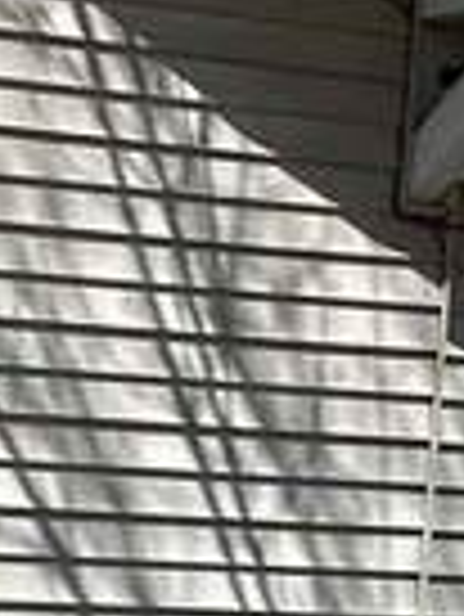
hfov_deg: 8.6
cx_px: -1104
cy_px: 594
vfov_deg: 14.8
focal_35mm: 131
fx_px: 2338
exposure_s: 1/3610
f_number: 2.2
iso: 50
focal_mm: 2.22
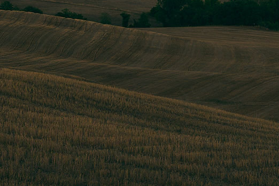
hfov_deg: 12.8
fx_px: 1248
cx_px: 145
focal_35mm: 161
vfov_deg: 8.0
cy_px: -220
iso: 64
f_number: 8
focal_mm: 35
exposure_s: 1/25
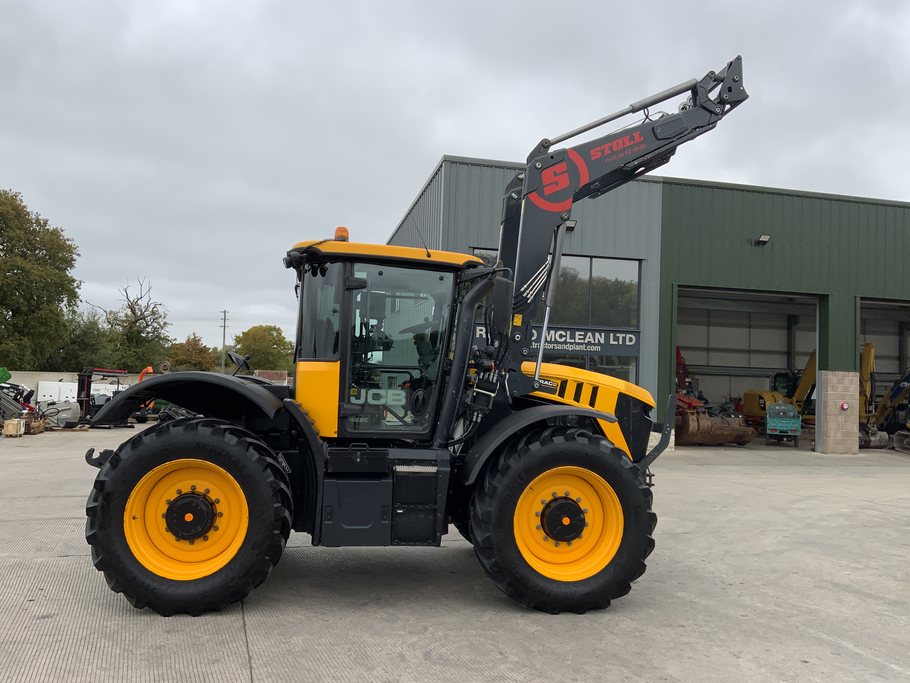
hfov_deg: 61.7
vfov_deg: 48.2
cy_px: 342
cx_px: 455
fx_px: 762
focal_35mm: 29
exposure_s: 1/719
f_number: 1.8
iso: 16
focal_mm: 3
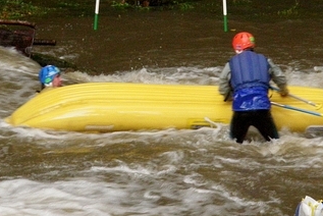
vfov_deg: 6.4
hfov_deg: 9.6
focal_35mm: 214
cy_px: 101
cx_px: 194
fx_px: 1922
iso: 400
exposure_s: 1/50
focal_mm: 18.2
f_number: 5.1
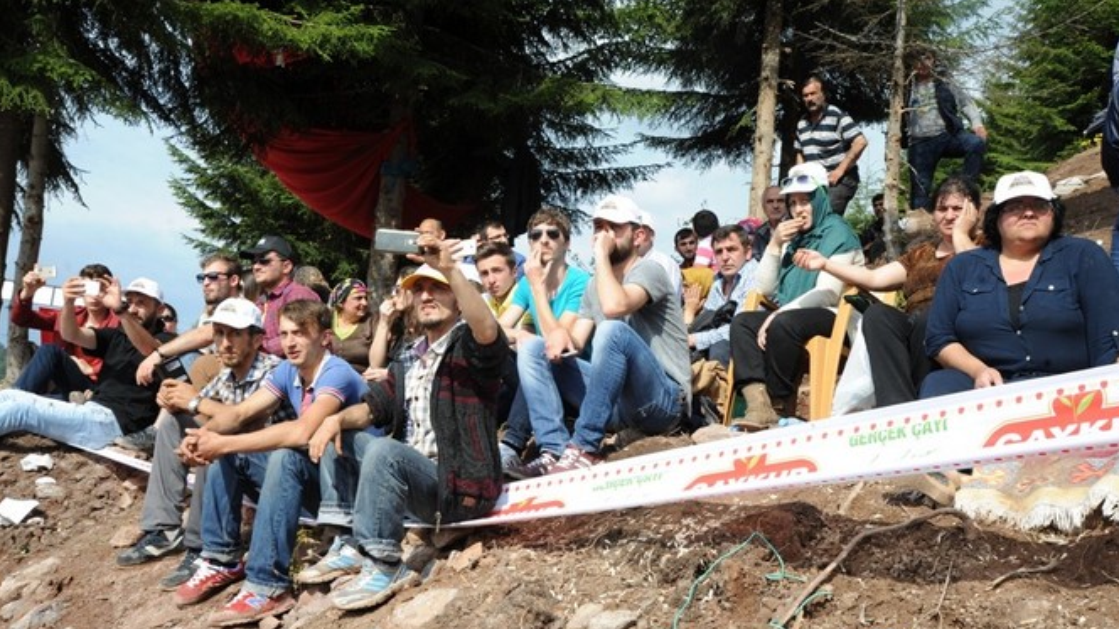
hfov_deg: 54.0
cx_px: 561
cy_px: 347
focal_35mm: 37
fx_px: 1097
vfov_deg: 31.9
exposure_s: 1/160
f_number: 13
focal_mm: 35
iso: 200
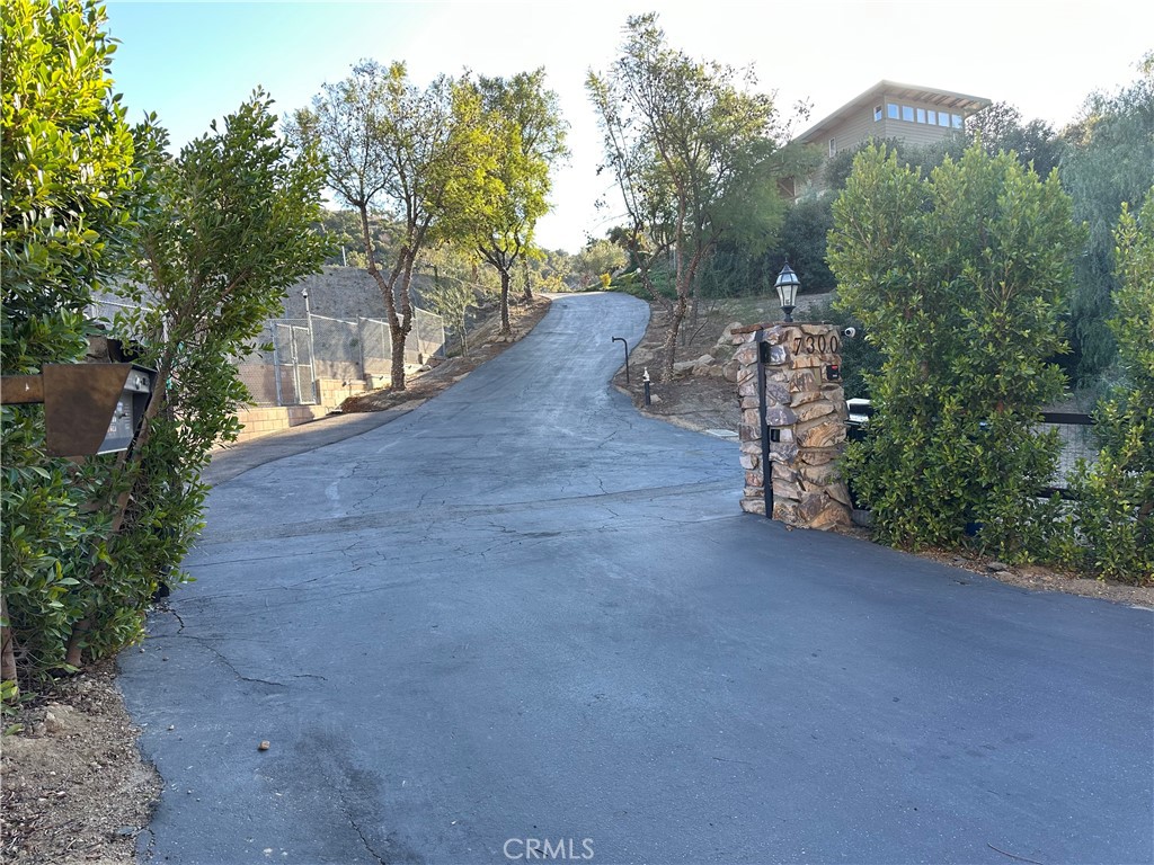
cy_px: 432
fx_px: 800
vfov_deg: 56.8
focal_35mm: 24
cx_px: 577
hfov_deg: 71.6
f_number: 1.78
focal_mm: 6.86
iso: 80
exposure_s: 1/270
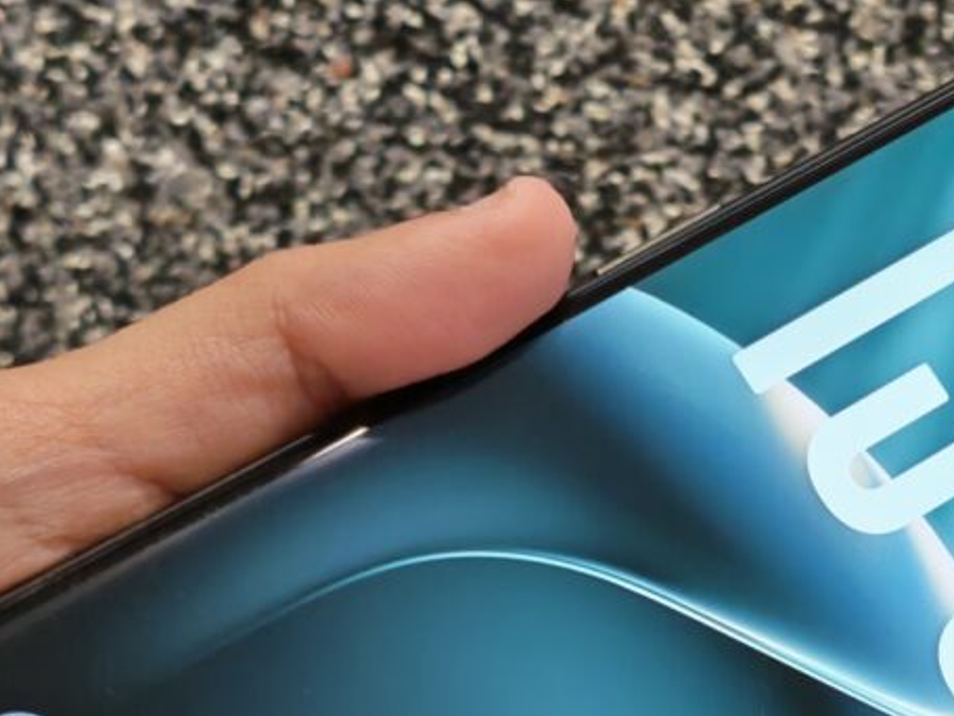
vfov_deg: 11.8
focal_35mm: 125
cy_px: 672
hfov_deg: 15.7
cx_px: 676
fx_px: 3445
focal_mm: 5.4
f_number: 1.6
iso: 64
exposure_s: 1/120
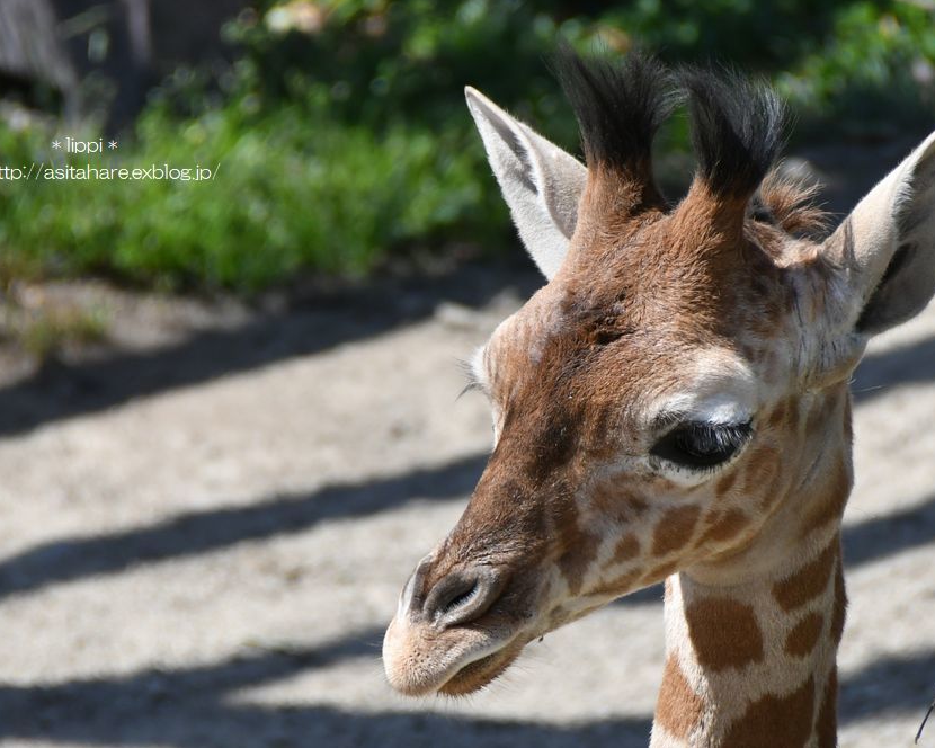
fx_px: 14085
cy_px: 373
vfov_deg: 3.0
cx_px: 451
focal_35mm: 509
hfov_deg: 3.8
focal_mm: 300
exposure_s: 1/2000
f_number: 6.3
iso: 640
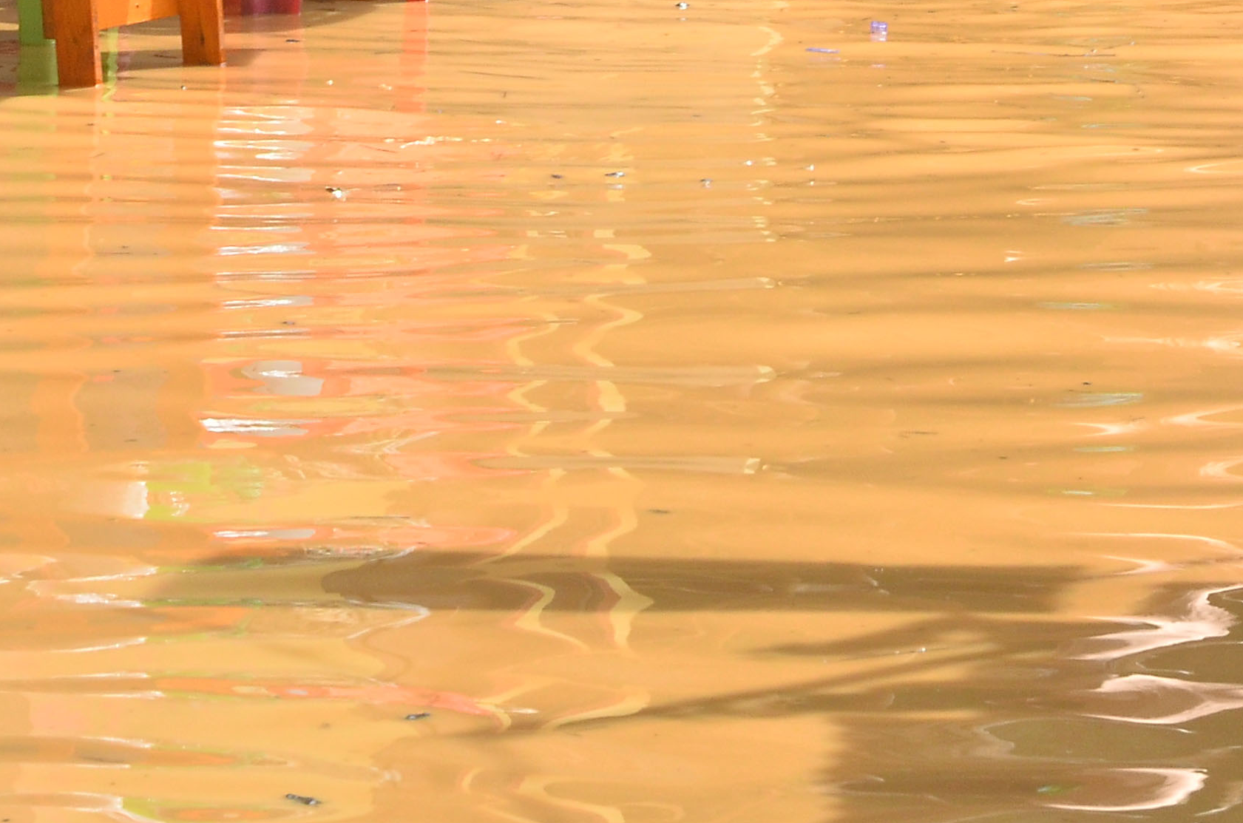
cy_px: -352
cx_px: 253
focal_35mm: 299
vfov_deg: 4.6
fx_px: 10301
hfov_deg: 6.9
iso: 400
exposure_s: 1/180
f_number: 16
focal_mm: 68
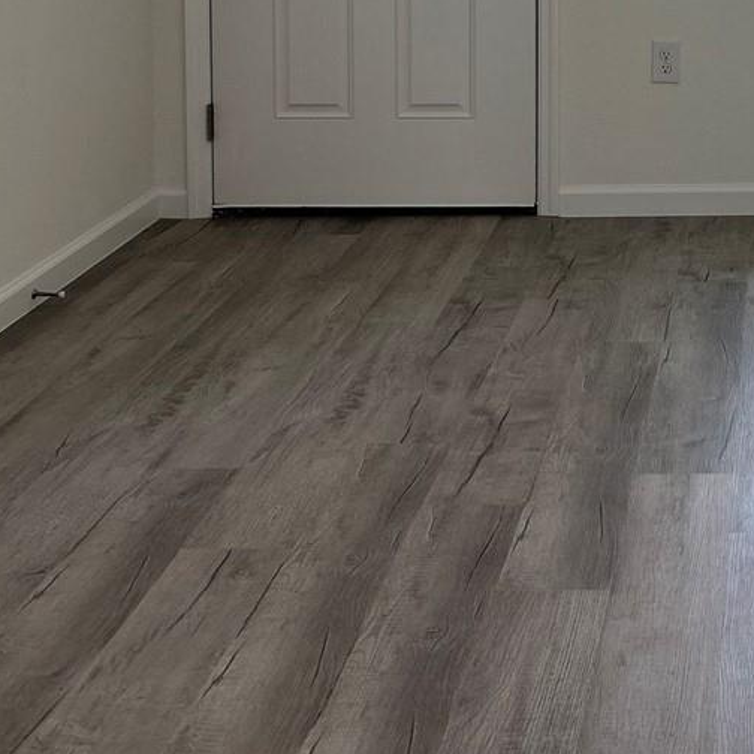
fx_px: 1799
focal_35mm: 73
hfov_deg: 22.4
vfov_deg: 22.3
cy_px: -91
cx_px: 821
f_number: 1.5
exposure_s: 1/142
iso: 50
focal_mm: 5.7
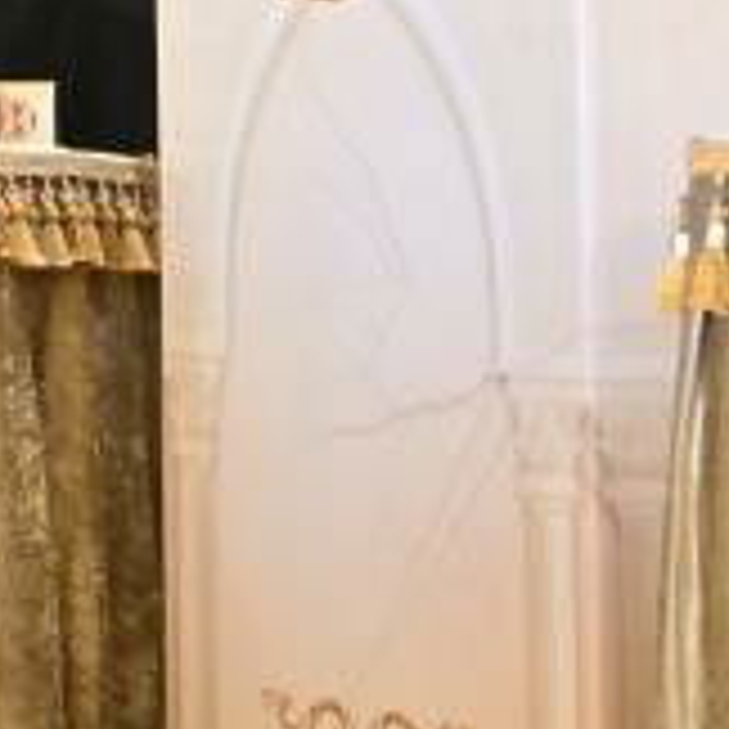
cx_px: -1539
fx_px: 4861
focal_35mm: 204
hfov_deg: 7.4
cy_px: -421
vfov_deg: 8.4
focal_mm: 38
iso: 1600
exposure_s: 1/160
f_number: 4
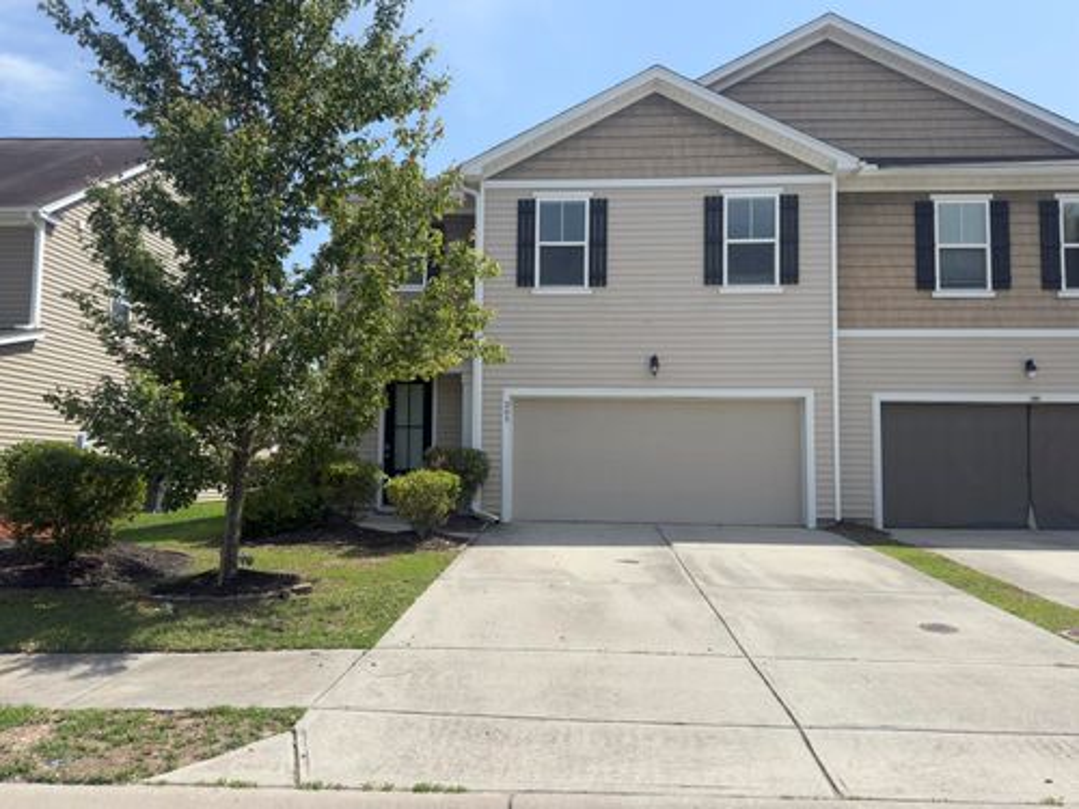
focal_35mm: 29
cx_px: 540
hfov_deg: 61.7
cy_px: 404
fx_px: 904
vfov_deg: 48.2
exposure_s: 1/5376
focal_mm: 6.76
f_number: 1.78
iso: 100
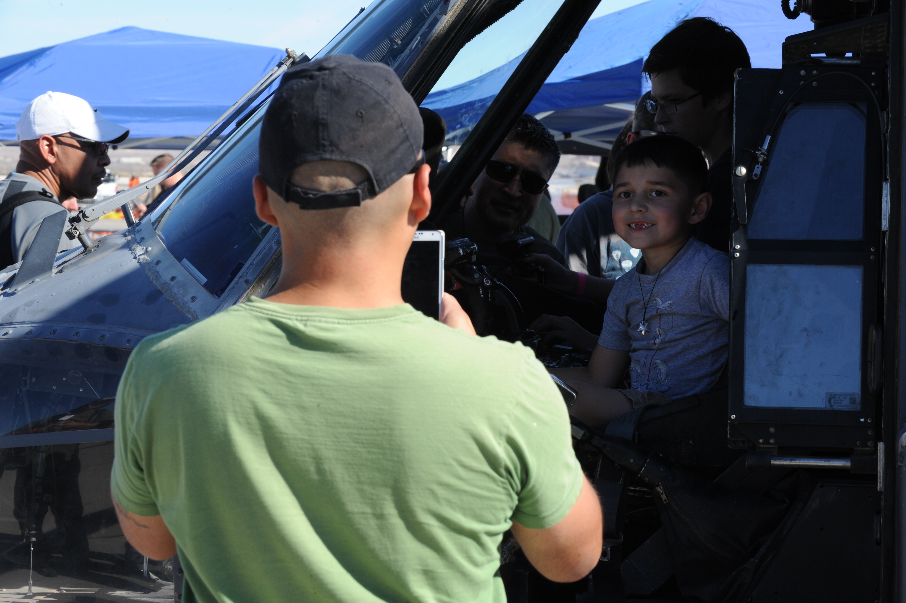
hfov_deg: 16.4
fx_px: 3144
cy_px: 302
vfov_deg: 11.0
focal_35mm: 125
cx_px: 453
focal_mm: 125
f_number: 18
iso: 640
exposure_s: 1/200
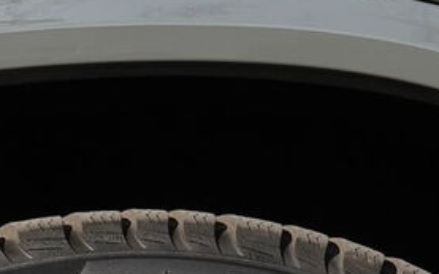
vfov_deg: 4.2
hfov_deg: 6.9
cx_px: 44
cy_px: 801
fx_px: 3636
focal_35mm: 304
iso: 250
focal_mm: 43
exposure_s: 1/200
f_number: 8
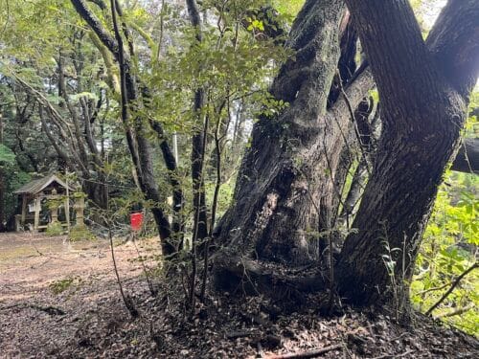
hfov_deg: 67.3
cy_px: 180
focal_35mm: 26
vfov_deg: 53.1
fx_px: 360
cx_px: 240
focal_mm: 5.7
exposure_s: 1/85
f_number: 1.5
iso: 125
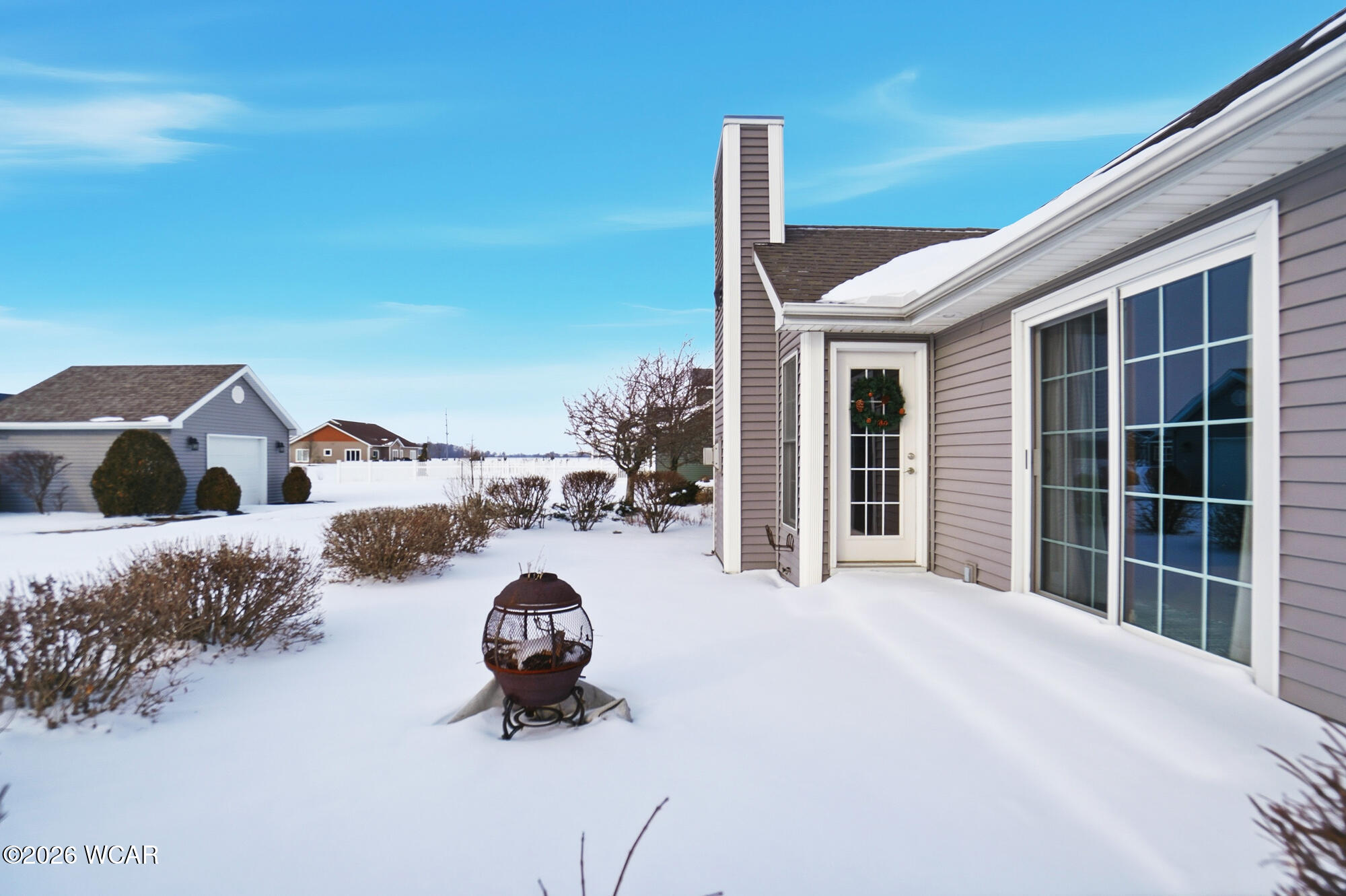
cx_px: 673
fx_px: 560
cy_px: 448
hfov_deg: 100.4
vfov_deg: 77.3
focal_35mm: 15
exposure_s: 1/4000
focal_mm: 10
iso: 125
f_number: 5.6
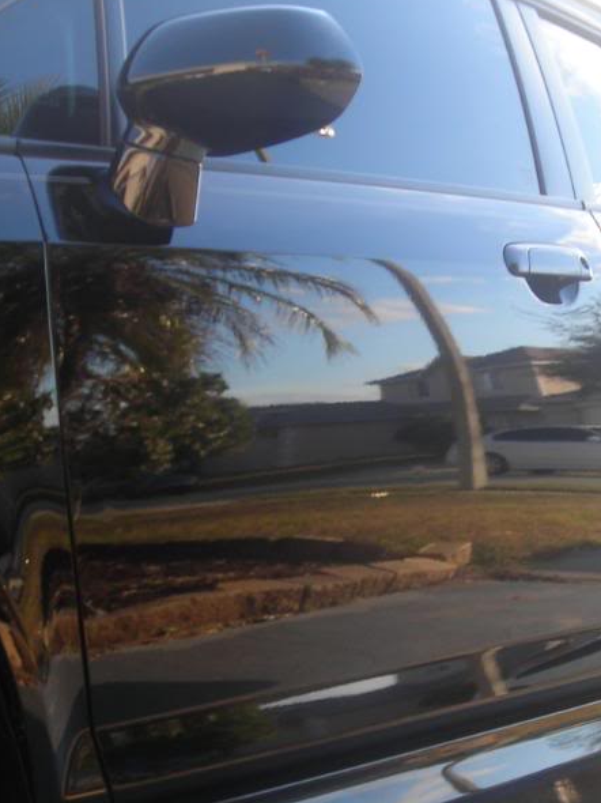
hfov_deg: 22.1
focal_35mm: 66
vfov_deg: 29.3
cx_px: 430
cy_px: 509
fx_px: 1529
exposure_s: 1/74.4
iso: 50
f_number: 3.2
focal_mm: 6.3
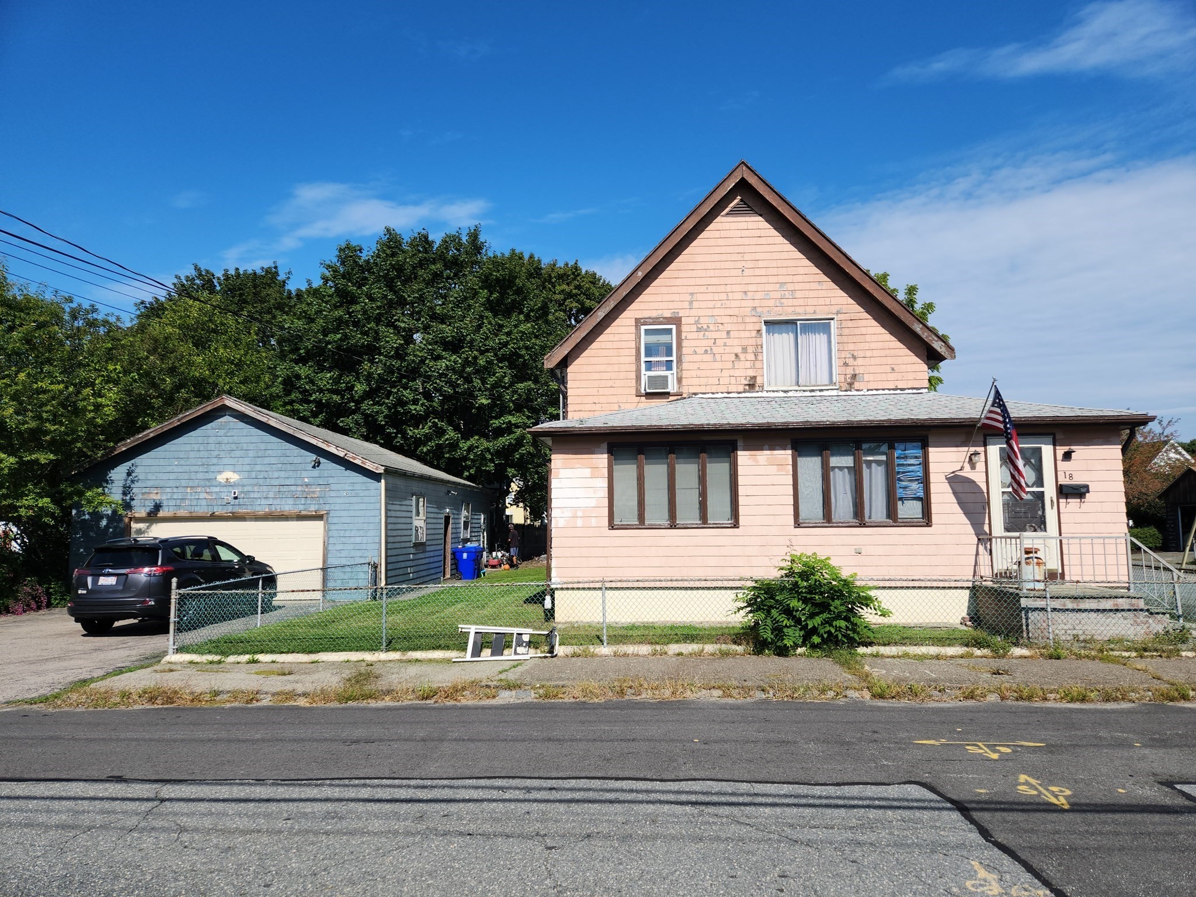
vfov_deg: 58.9
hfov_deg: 73.9
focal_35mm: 23
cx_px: 598
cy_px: 448
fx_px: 795
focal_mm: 5.4
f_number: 1.8
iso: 20
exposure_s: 1/2169
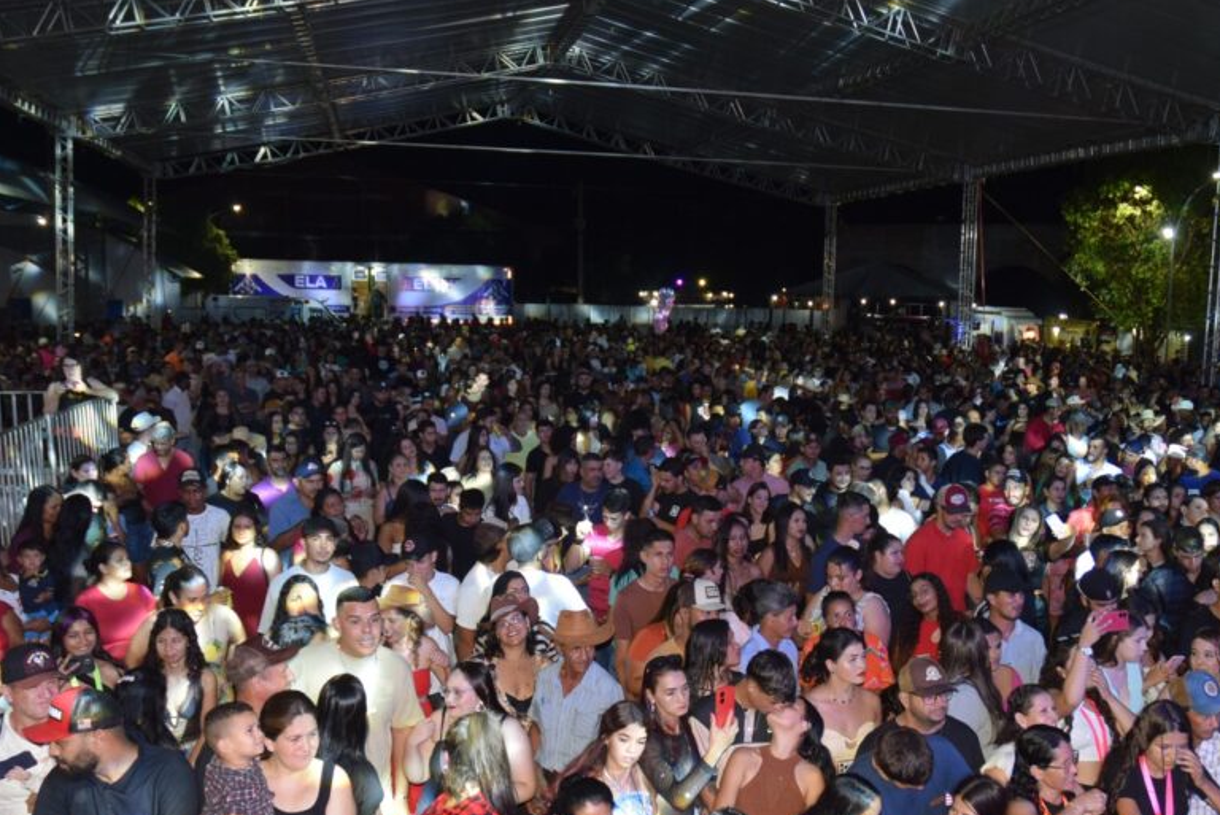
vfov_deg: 36.8
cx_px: 685
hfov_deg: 53.0
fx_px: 1221
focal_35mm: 36
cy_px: 467
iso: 800
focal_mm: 18
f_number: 4.5
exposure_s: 1/80
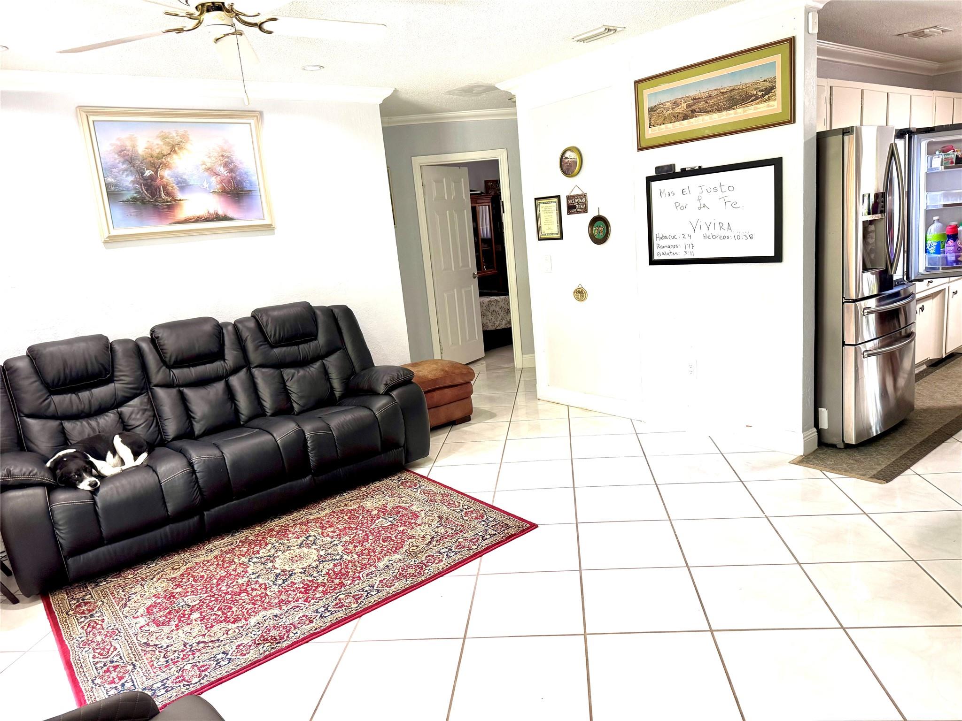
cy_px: 360
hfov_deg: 71.6
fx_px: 667
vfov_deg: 56.8
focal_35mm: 24
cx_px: 481
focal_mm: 6.76
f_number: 1.78
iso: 160
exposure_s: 1/60
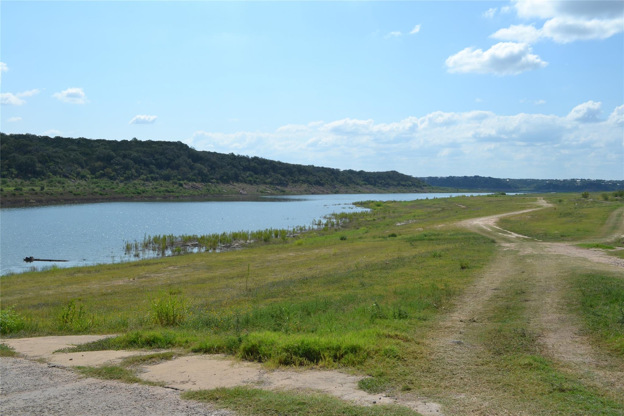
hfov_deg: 53.1
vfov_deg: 36.9
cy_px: 208
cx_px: 312
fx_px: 624
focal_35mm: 36
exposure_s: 1/320
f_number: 9
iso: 100
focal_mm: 24
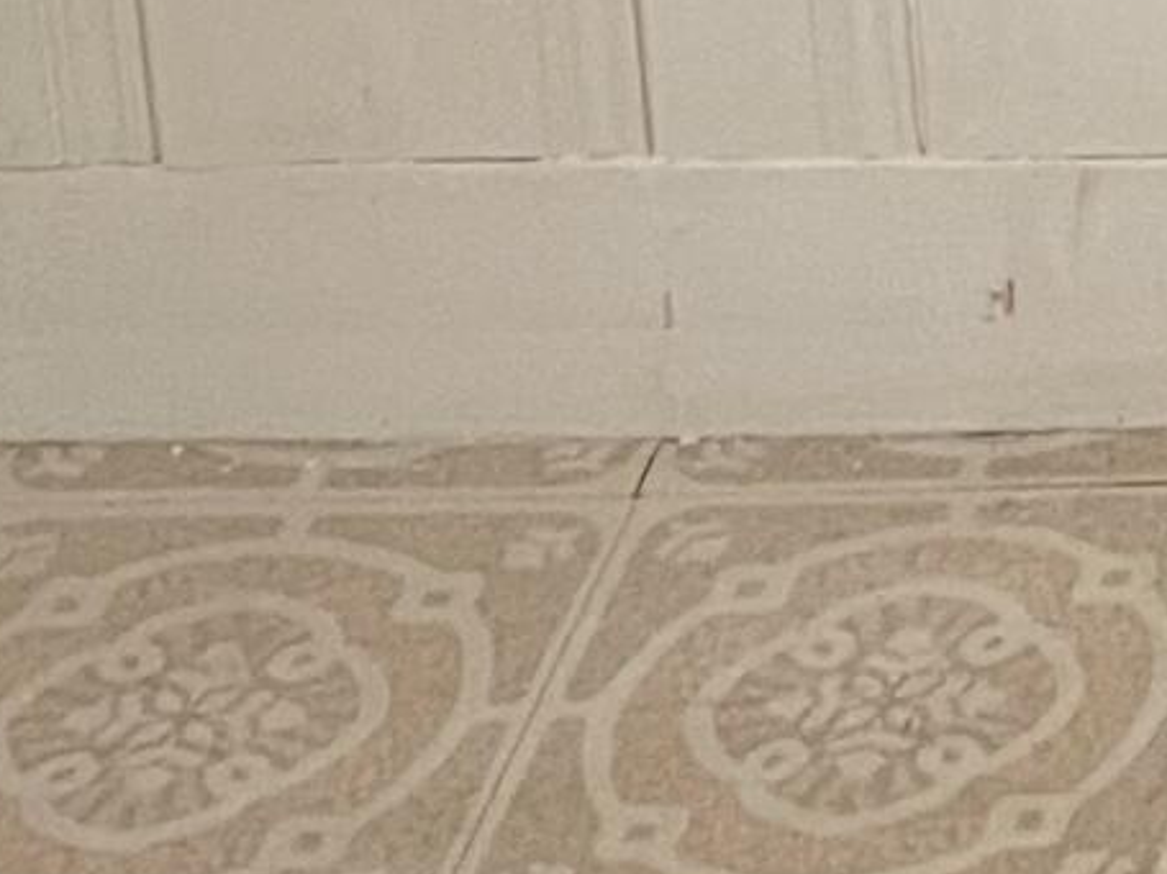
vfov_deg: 7.9
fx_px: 5561
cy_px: -1628
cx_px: 2578
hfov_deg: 10.6
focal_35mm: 165
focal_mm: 5.1
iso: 500
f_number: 1.6
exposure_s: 1/40
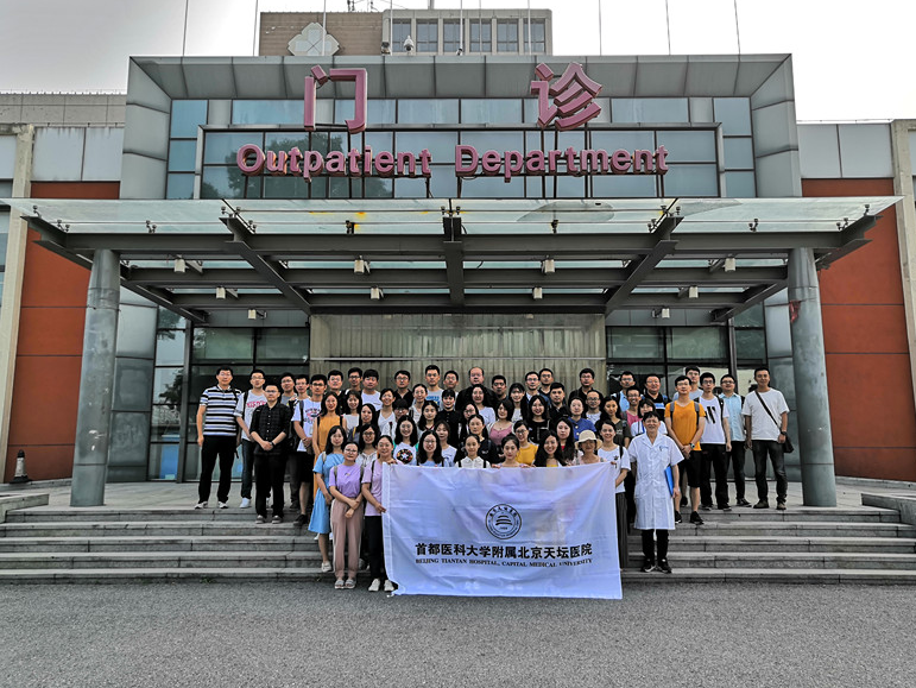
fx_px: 741
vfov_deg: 49.8
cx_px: 466
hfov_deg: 63.4
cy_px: 334
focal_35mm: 28
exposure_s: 1/634
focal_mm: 3.95
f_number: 1.8
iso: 50
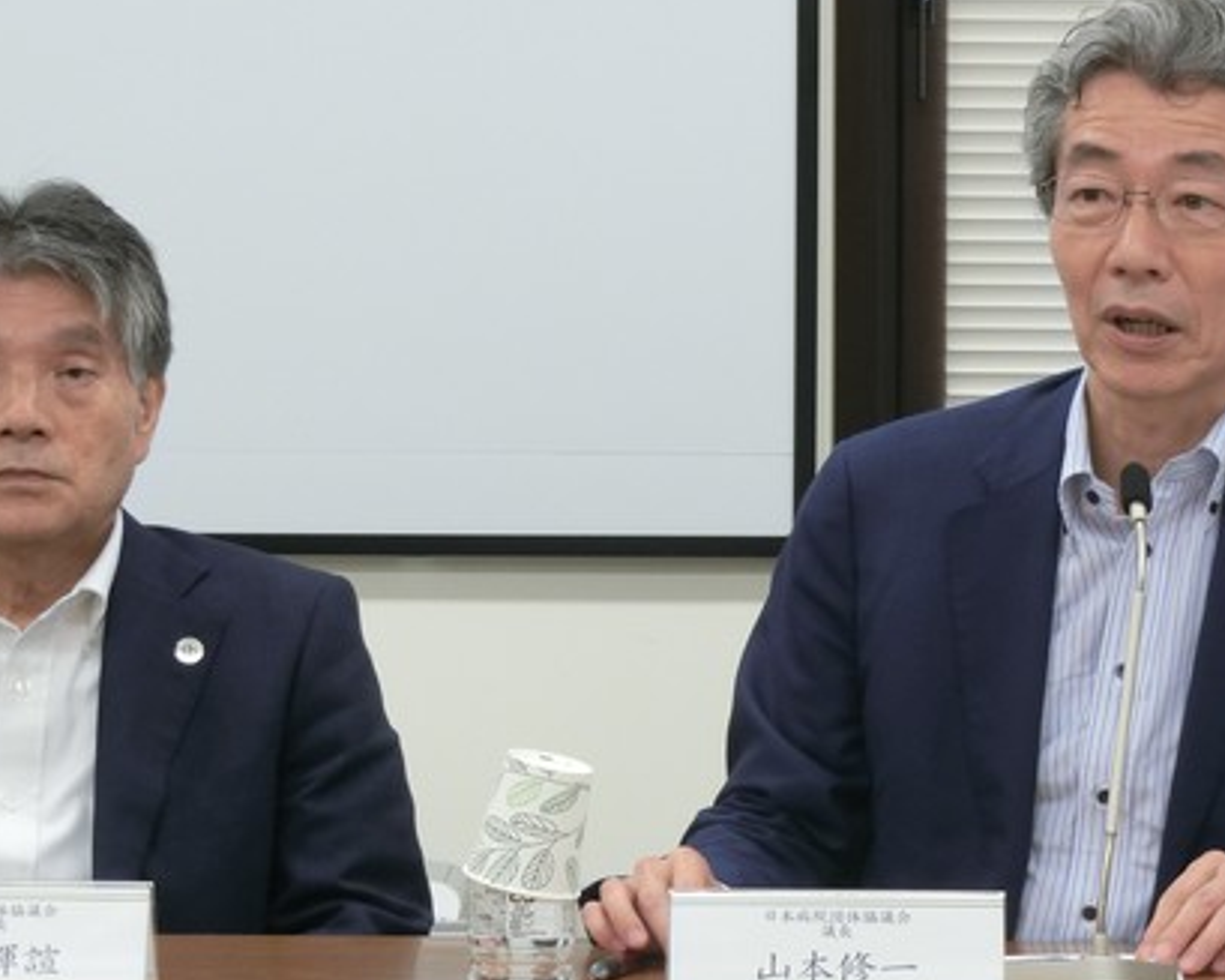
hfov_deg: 10.1
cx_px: 722
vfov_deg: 8.1
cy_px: 539
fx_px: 6923
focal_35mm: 191
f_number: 5.8
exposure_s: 1/40
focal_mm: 25.5
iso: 400
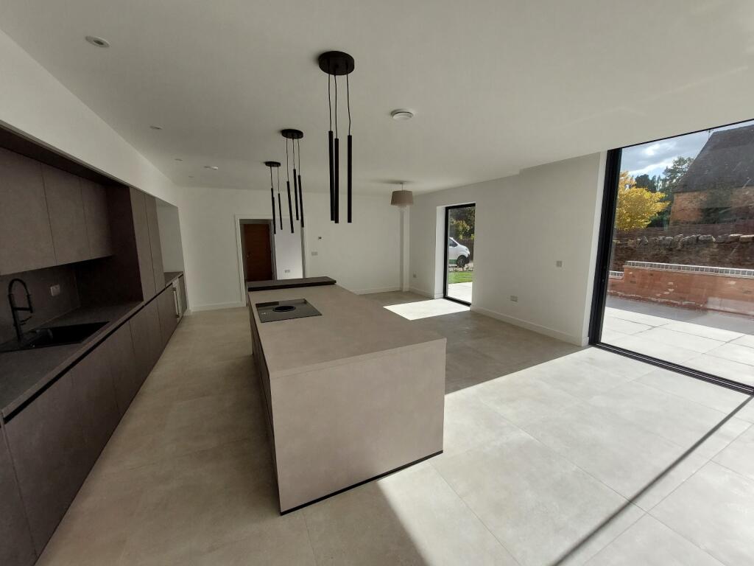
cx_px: 377
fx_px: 283
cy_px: 283
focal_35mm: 13
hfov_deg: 106.2
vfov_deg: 89.9
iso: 50
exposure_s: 1/909
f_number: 2.2
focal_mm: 1.74
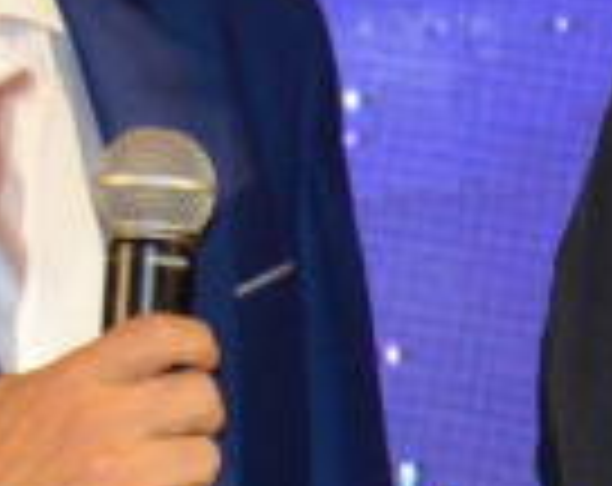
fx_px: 6737
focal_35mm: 373
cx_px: 1575
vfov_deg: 4.1
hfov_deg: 5.0
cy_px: 326
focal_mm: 30
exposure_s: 1/60
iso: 1600
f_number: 4.2
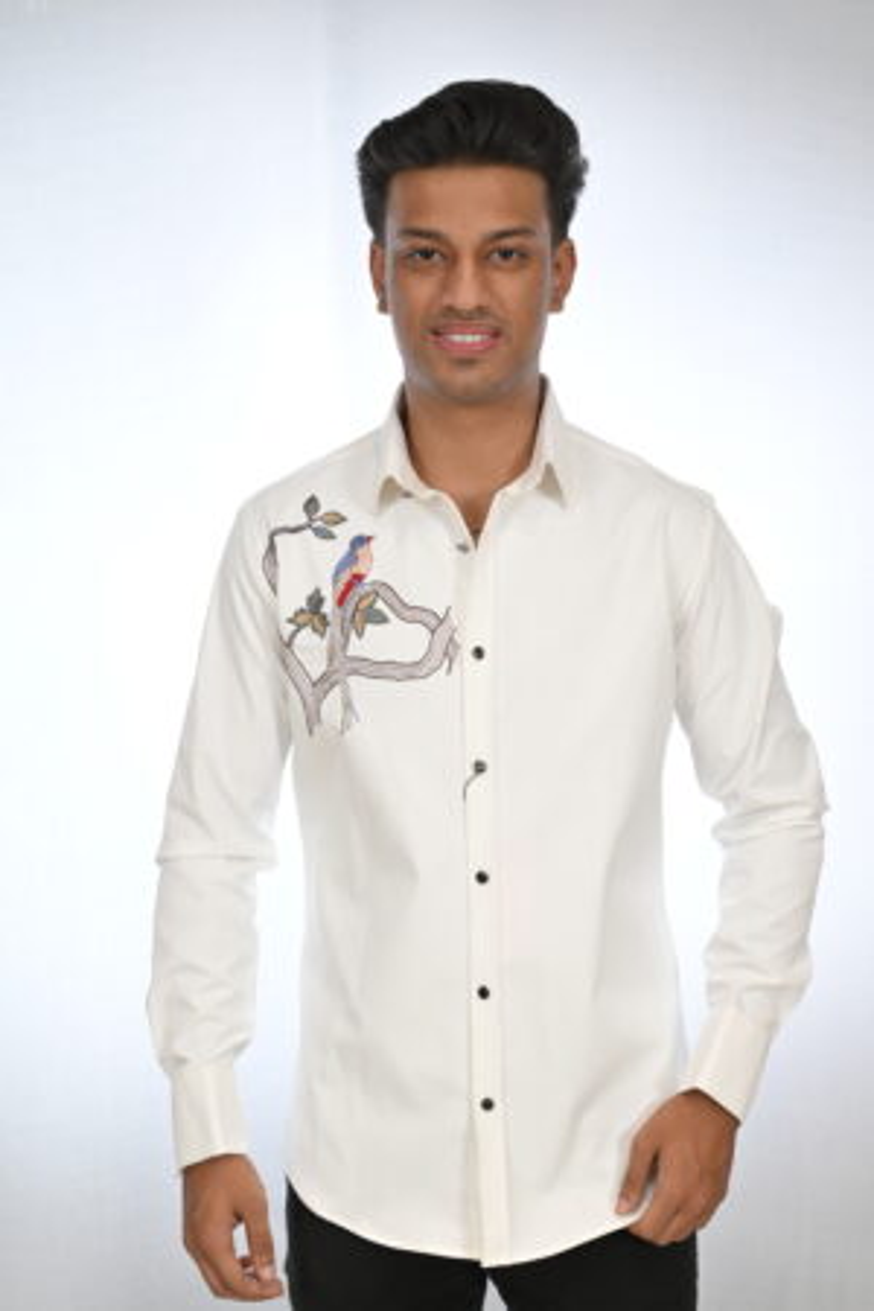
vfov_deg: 39.6
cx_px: 437
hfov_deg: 27.0
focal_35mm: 50
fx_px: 1821
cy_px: 656
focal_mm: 50
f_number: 6.3
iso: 640
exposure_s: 1/125
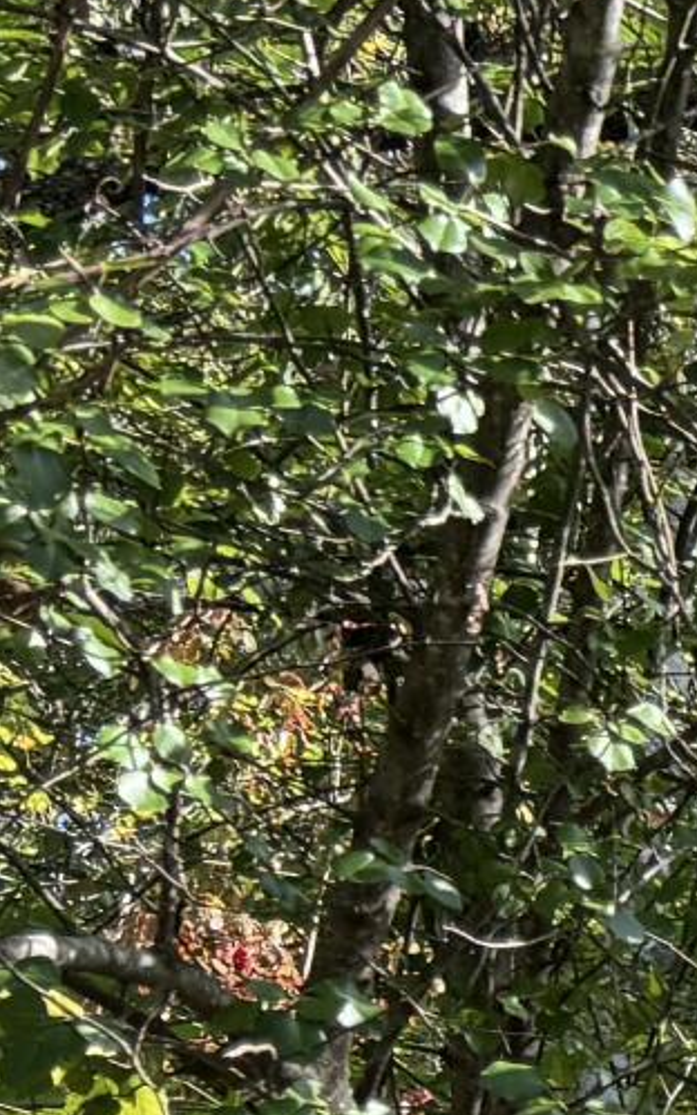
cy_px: 1341
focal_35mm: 153
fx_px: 4649
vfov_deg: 13.3
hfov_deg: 6.9
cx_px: 2632
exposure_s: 1/491
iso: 100
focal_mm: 6.76
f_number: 1.78
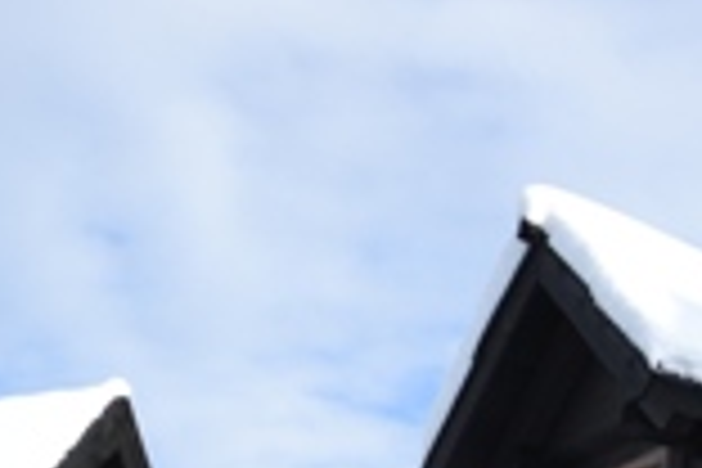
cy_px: 956
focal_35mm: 111
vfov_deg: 11.1
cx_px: 1071
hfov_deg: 16.7
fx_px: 2164
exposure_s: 1/200
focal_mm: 18
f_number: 7.1
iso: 100
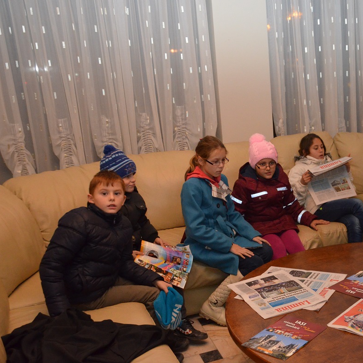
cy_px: 184
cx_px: 262
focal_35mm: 43
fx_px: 510
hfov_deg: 38.4
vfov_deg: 39.2
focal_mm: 22
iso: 3200
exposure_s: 1/60
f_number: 4
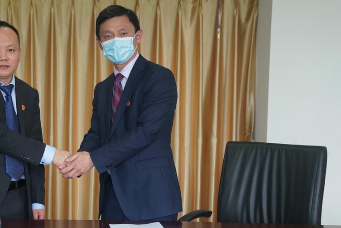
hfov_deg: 27.1
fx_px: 692
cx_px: 66
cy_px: 131
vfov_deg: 18.7
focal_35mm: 73
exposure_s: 1/160
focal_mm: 44
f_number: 4
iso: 1250
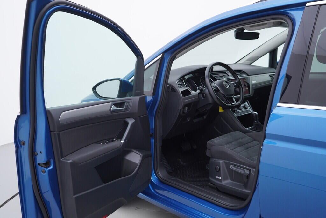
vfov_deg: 36.9
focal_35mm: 36
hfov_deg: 53.1
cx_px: 163
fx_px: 326
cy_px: 109
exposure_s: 1/60
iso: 125
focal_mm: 24
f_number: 3.5
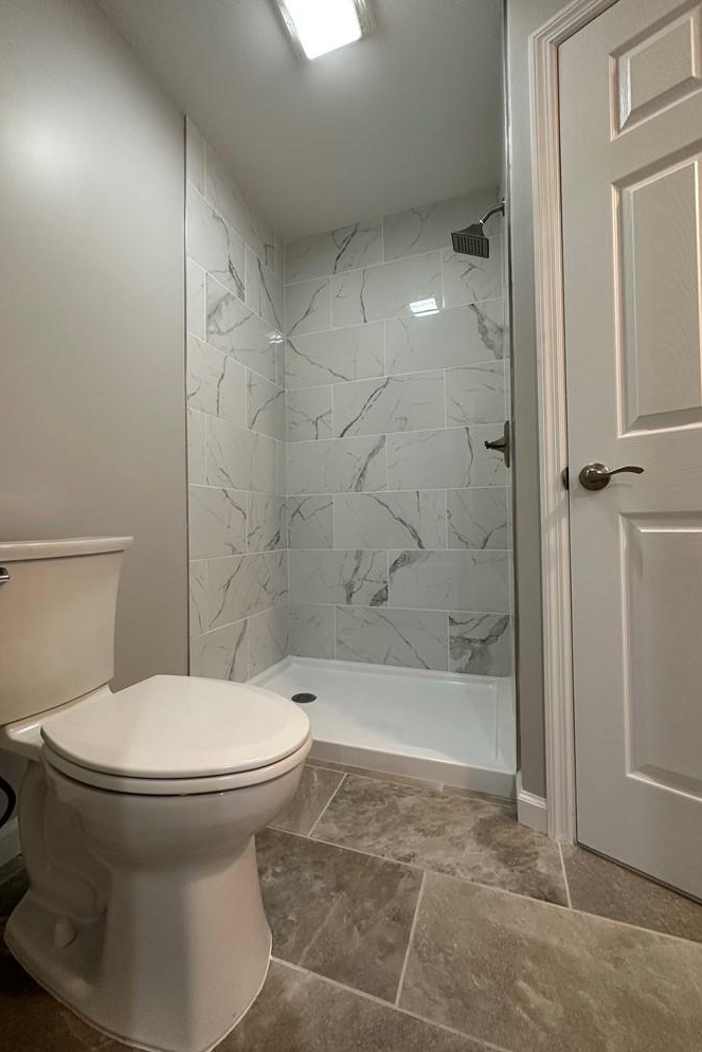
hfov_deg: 77.3
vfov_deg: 100.4
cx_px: 335
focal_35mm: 15
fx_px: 439
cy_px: 516
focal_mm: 2.22
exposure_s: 1/60
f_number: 2.2
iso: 160
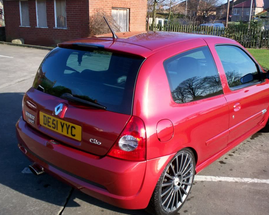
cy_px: 110
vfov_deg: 38.2
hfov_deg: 46.8
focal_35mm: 39
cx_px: 141
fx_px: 310
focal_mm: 5.9
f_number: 4.5
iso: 100
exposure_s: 1/249
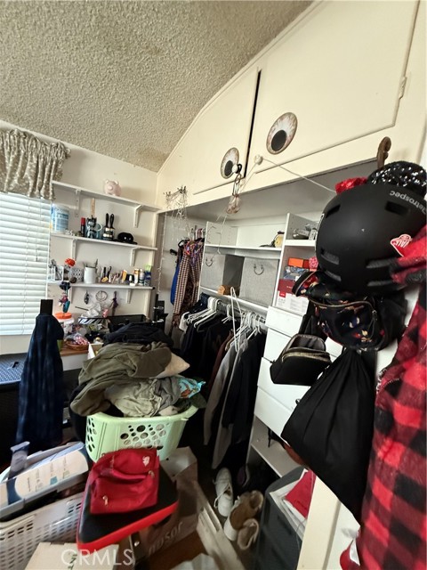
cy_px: 285
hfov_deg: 85.7
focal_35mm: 14
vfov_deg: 102.1
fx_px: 230
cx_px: 214
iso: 800
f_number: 2.2
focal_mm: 2.22
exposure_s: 1/60
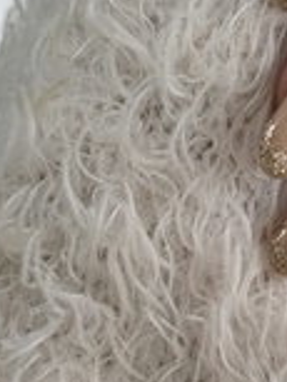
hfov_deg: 8.6
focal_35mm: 167
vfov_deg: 11.8
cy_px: 44
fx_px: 1844
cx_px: 467
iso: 64
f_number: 1.78
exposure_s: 1/298
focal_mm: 6.76
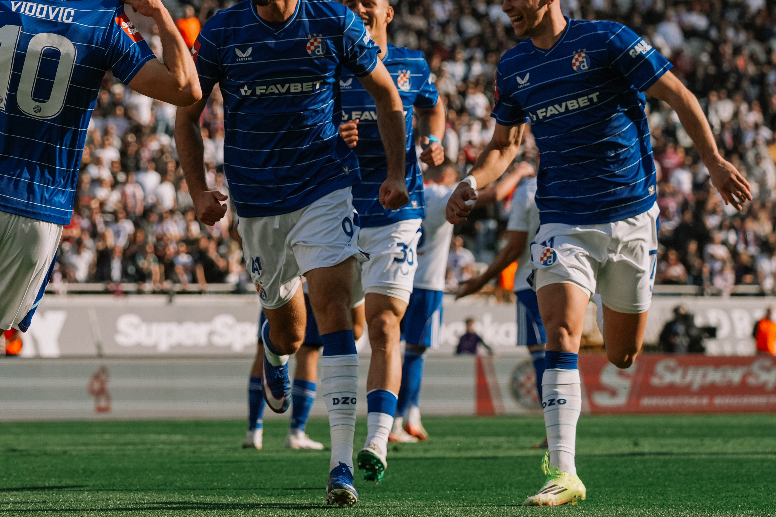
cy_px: 94
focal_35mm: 252
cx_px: 33
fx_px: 5432
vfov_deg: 5.4
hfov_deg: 8.1
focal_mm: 121
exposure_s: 1/5000
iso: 500
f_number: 4
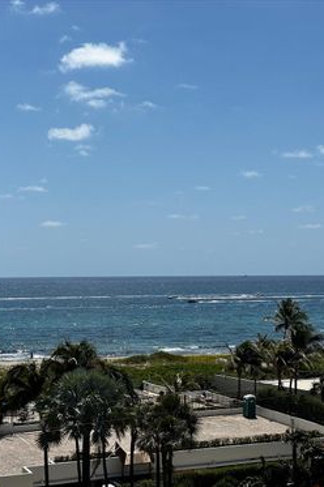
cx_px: 187
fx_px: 906
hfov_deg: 20.3
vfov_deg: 30.1
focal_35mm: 67
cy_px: 244
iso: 64
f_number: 1.78
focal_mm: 6.86
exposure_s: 1/8197
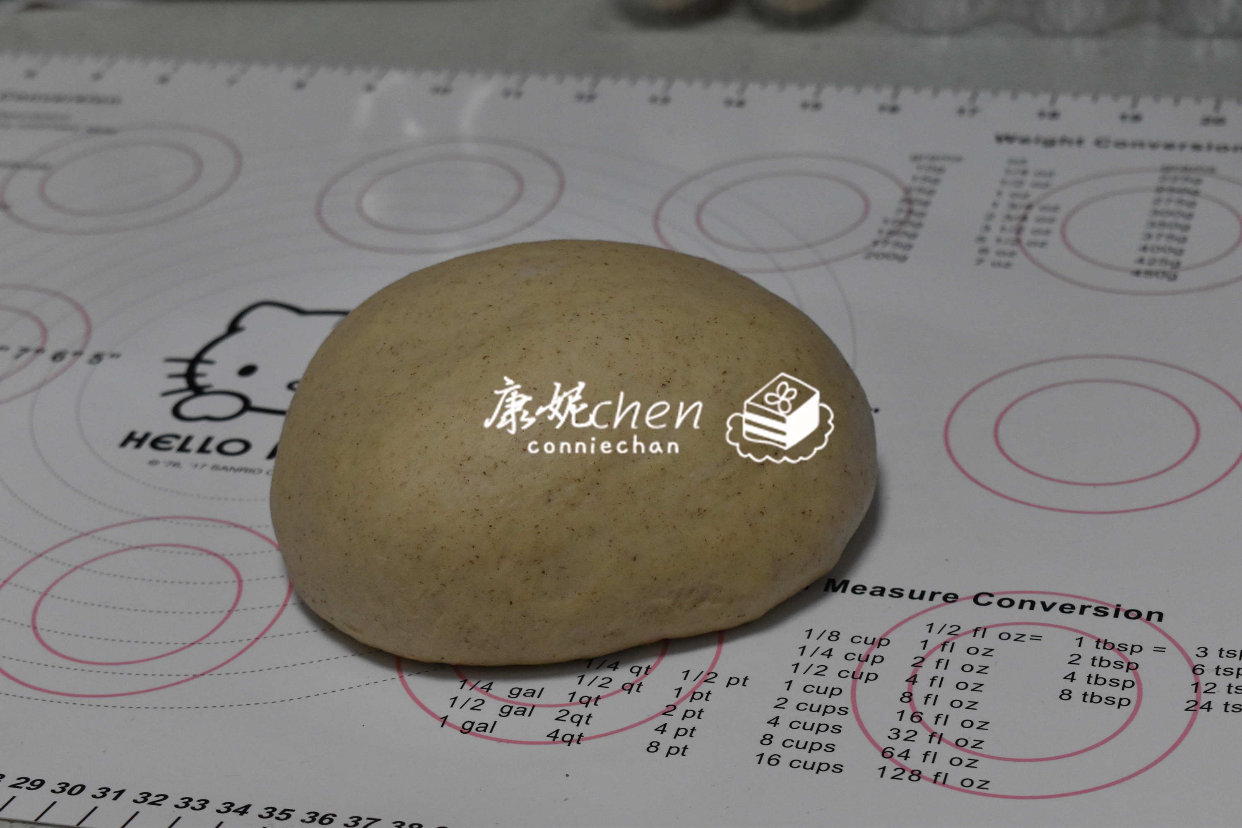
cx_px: 621
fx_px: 2846
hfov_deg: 24.6
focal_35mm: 82
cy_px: 414
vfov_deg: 16.6
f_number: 7.1
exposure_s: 1/100
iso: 2500
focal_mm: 55
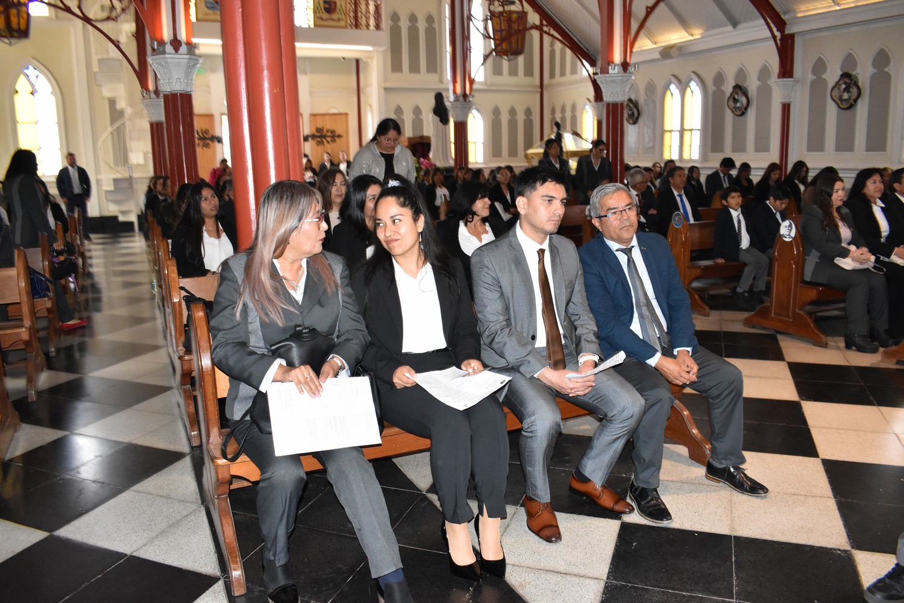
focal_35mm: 27
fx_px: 678
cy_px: 302
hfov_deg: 67.4
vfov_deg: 47.9
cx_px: 452
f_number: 5.6
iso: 1600
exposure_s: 1/80
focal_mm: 18
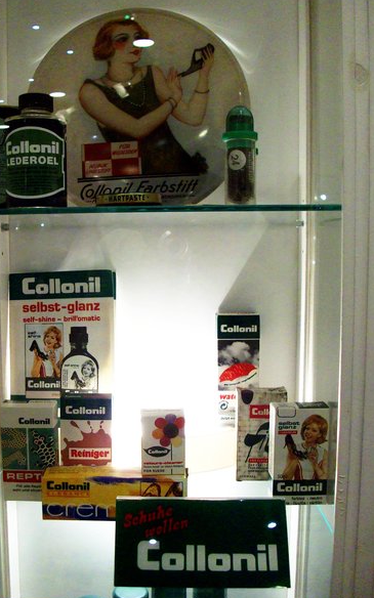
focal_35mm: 37
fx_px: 603
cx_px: 150
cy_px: 296
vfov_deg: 52.7
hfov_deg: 34.3
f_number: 2.8
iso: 160
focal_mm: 5.7
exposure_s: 1/42.5
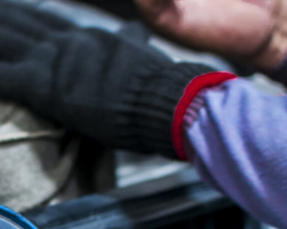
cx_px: -131
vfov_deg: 8.7
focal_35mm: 177
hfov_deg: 10.6
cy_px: 236
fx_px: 1501
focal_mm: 35
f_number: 3.2
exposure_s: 1/50
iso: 400
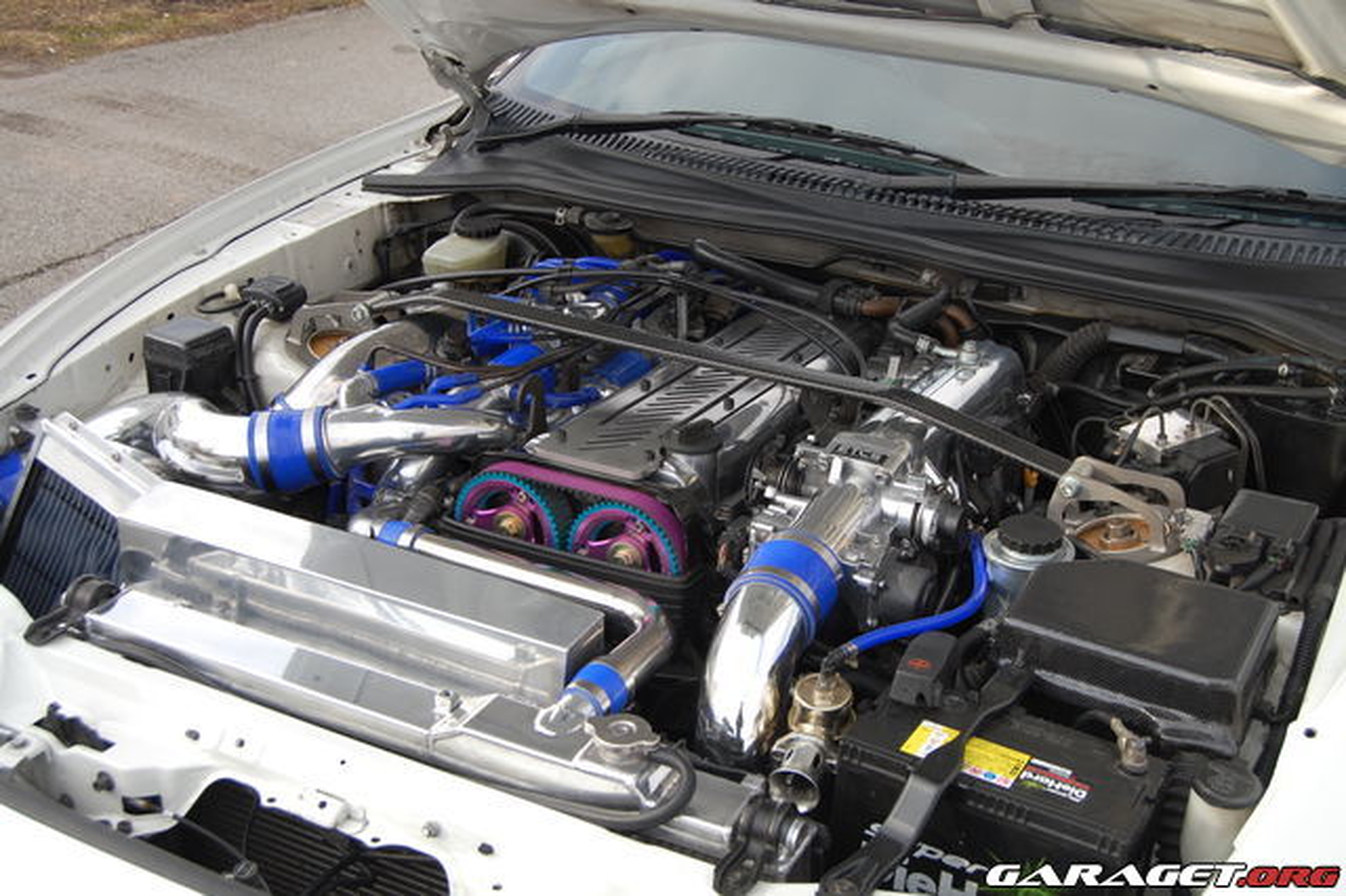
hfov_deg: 41.1
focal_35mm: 48
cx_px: 673
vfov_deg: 28.0
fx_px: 1794
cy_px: 448
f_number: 6.3
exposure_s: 1/160
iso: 200
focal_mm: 32
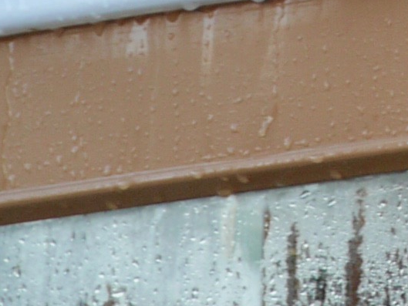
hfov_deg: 1.8
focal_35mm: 1103
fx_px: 13003
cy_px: -477
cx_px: 1011
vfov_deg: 1.3
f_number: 5.3
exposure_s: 1/50
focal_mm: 80
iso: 160
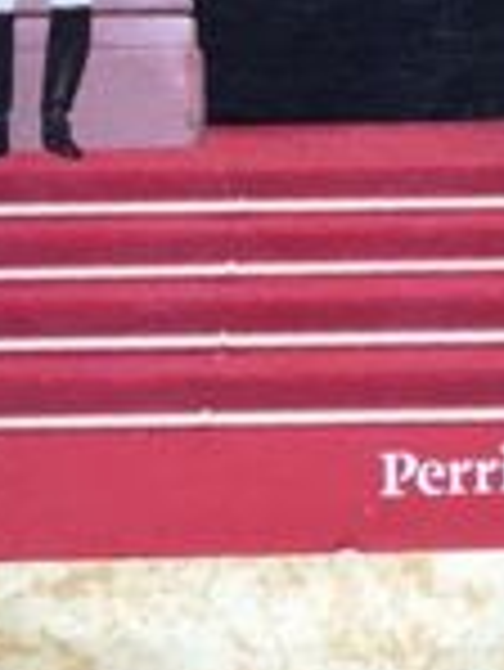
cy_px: -337
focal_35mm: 223
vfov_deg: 8.7
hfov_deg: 6.7
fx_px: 4323
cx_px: 472
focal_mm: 6
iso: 80
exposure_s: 1/33
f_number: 2.4
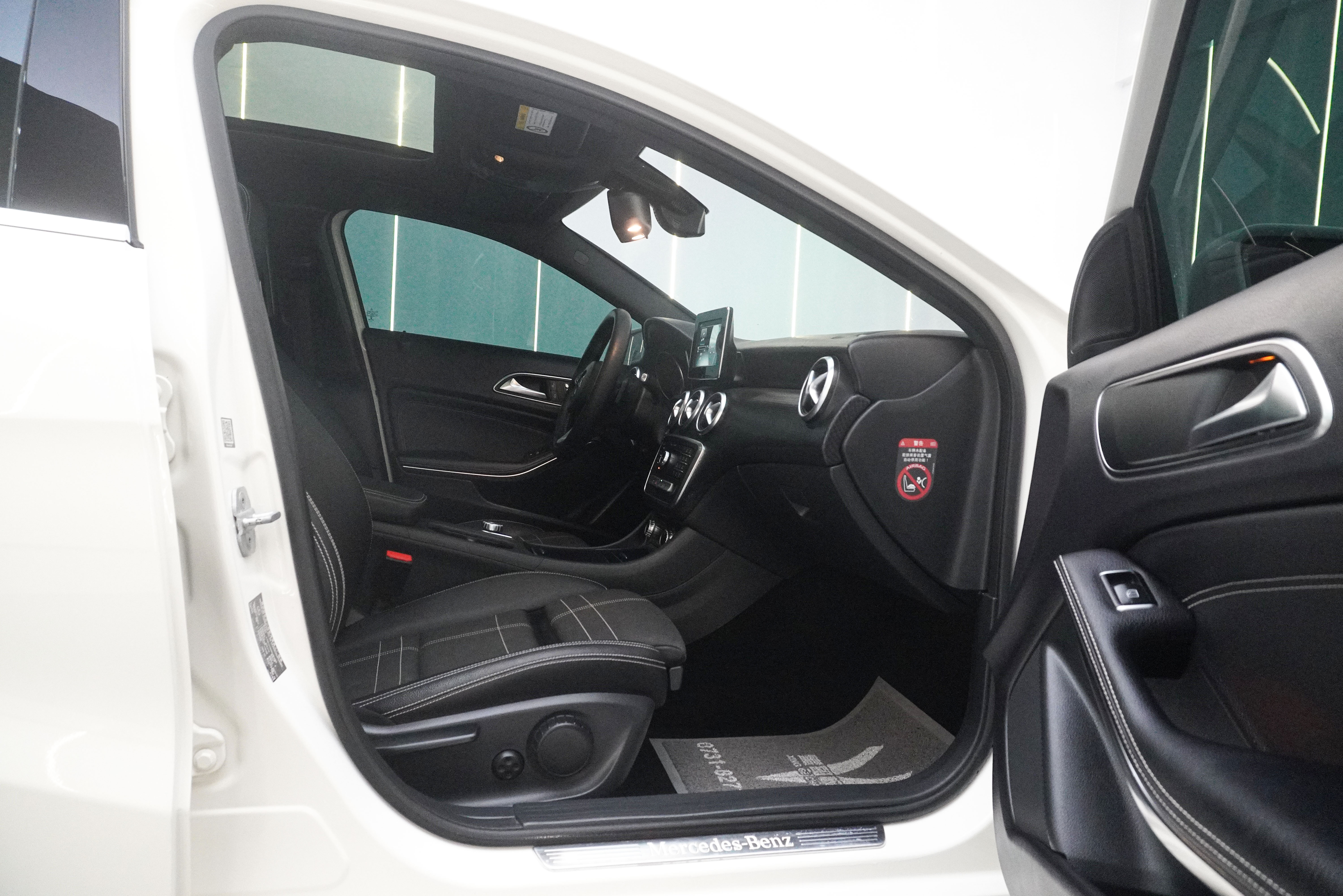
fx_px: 895
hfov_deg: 73.7
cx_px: 672
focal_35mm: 24
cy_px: 448
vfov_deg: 53.1
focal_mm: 16
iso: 5000
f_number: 6.3
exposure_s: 1/80
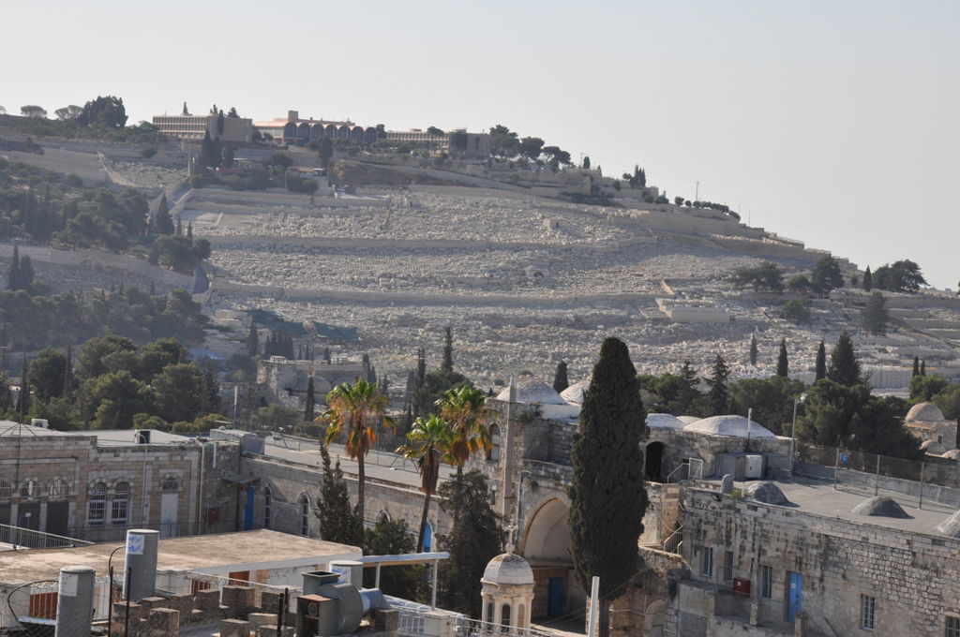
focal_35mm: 105
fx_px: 2796
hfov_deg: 19.5
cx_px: 480
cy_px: 318
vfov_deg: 13.0
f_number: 18
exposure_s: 1/200
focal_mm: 70
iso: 200
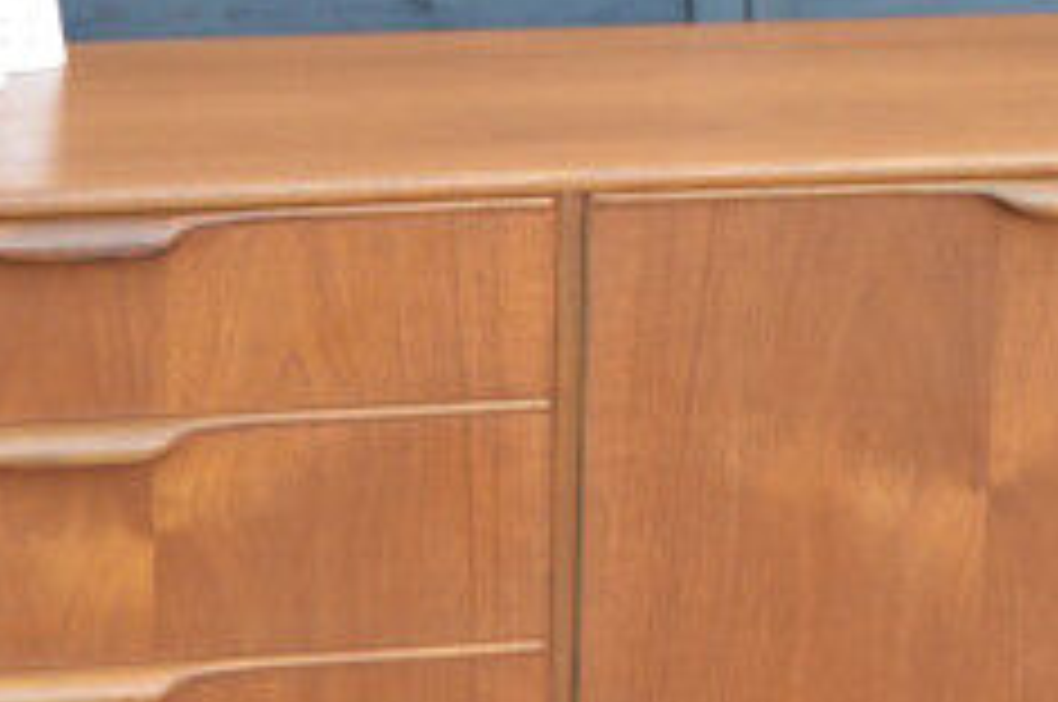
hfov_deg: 8.9
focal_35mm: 230
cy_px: 212
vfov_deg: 6.0
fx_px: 6750
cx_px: 932
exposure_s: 1/80
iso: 400
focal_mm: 40
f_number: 5
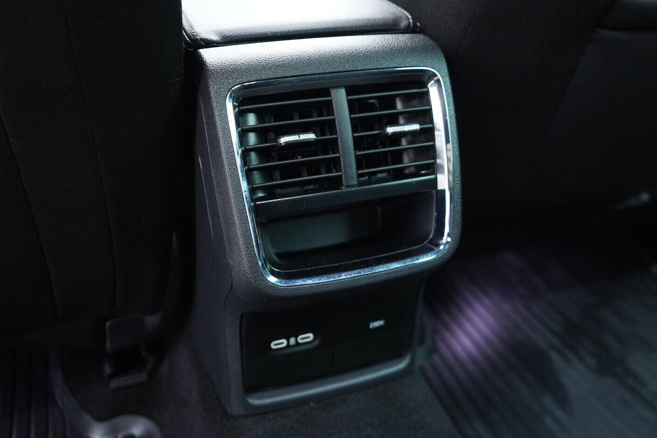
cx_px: 336
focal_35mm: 37
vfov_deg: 35.9
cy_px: 219
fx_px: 675
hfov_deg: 51.9
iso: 2000
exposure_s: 1/40
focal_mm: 24
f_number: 2.8
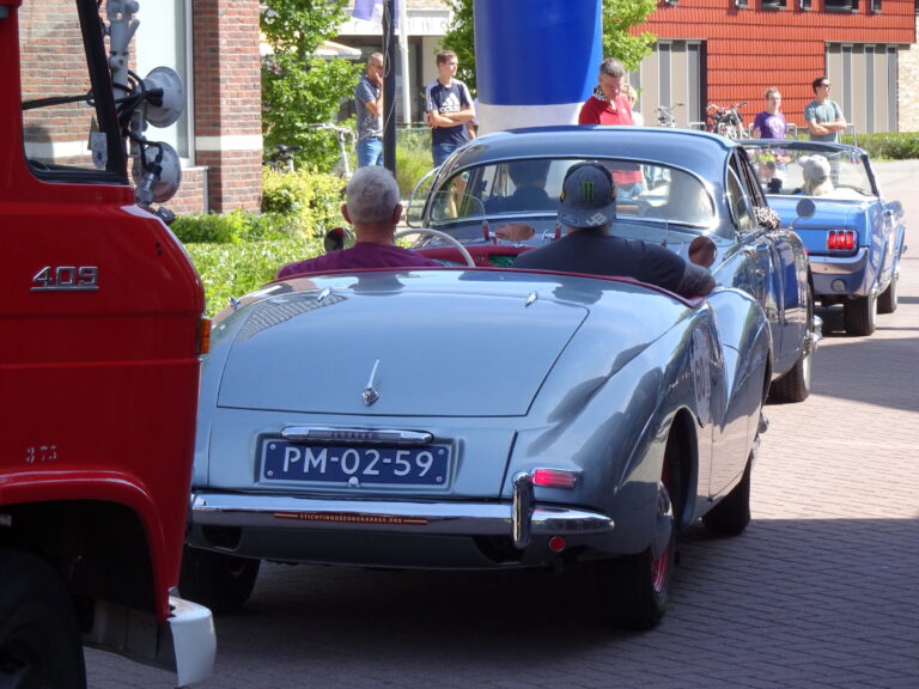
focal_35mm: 143
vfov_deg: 10.4
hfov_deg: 13.8
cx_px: 460
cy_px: 344
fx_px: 3796
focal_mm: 24.36
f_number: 5.6
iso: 100
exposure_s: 1/160
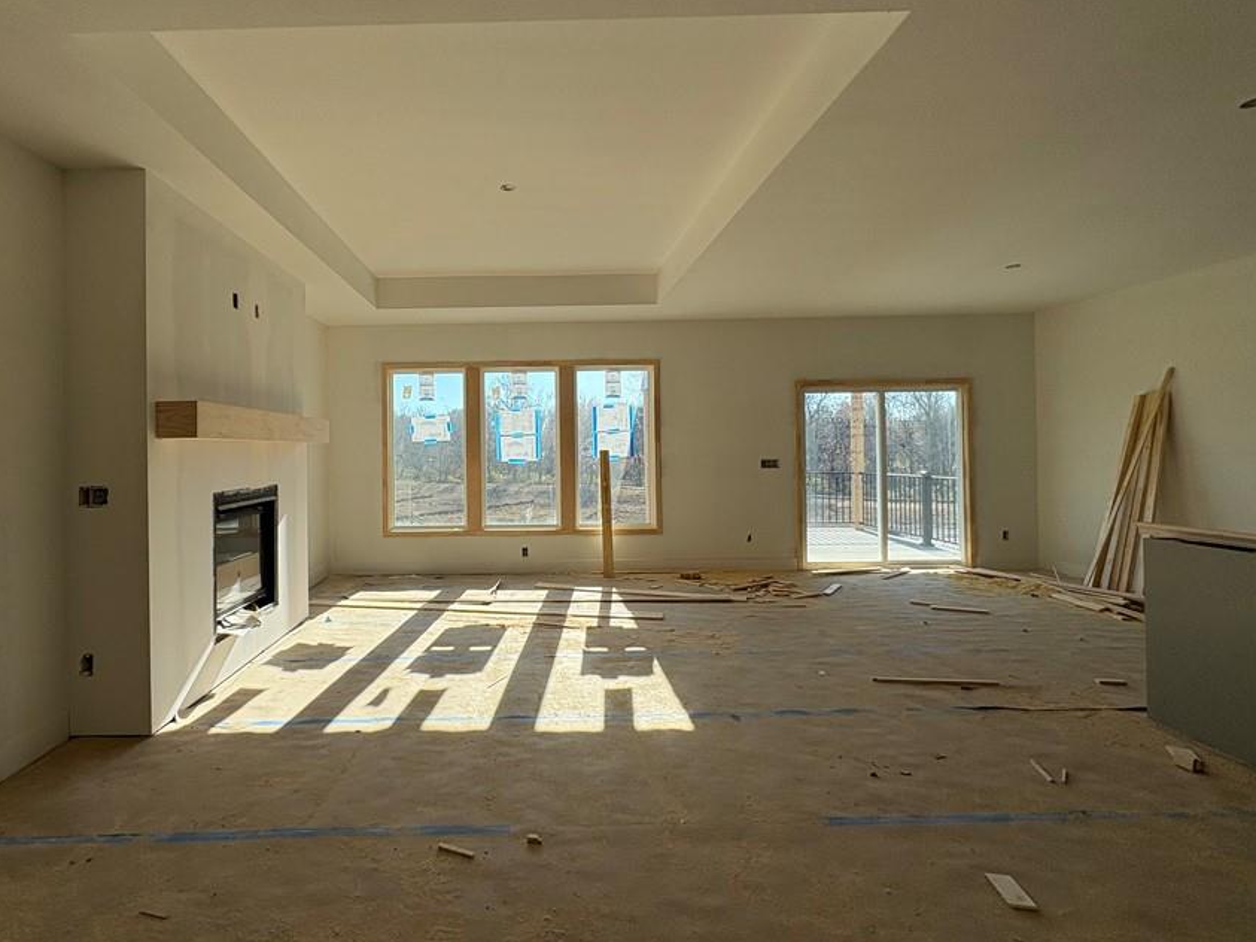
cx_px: 520
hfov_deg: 90.2
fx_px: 617
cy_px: 443
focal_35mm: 17
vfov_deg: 74.6
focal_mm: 2.22
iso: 40
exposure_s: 1/831
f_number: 2.2
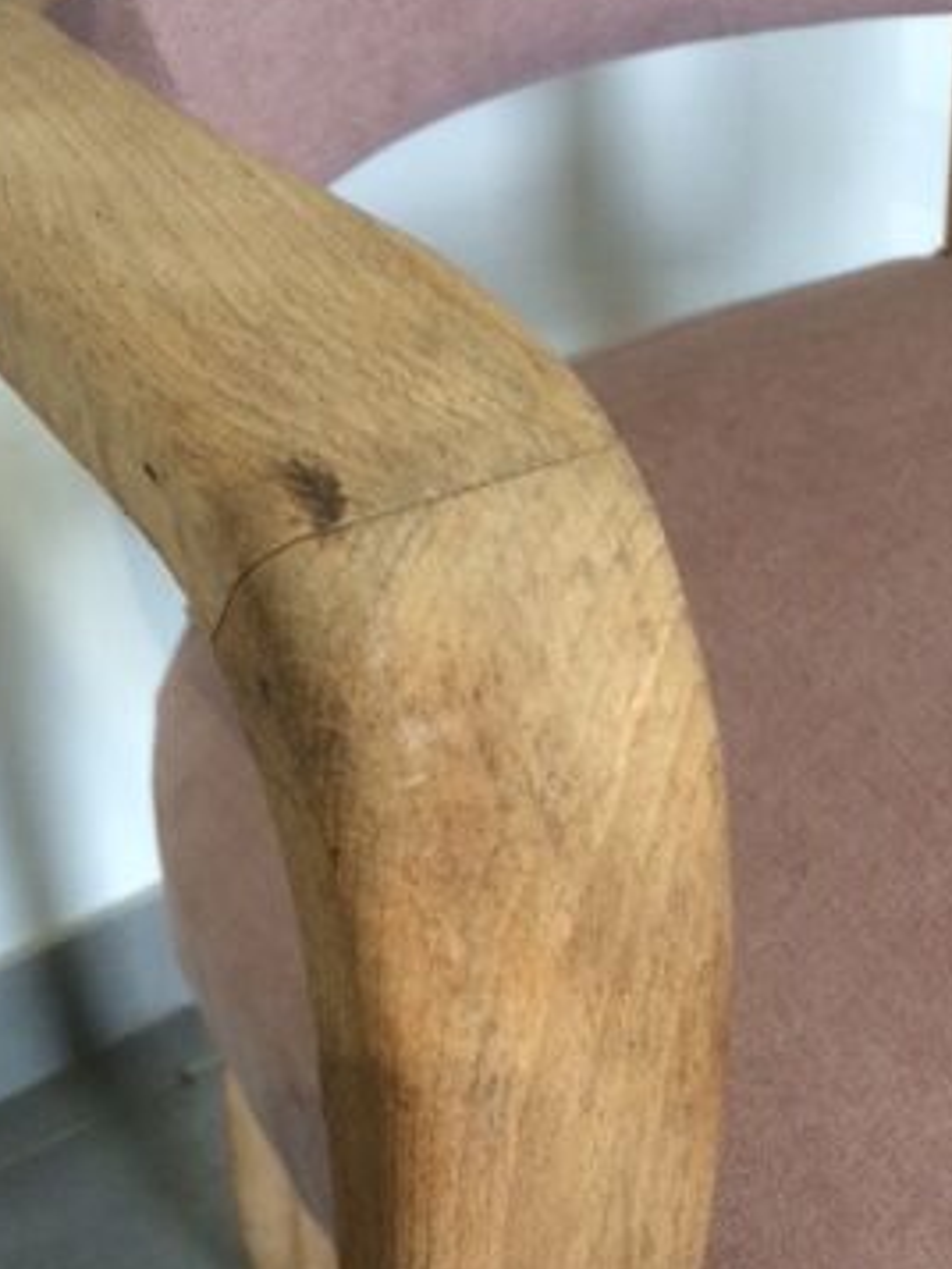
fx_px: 1906
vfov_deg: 36.4
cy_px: 857
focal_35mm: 52
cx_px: 636
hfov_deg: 27.9
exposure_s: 1/33
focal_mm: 4.15
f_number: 2.2
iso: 80
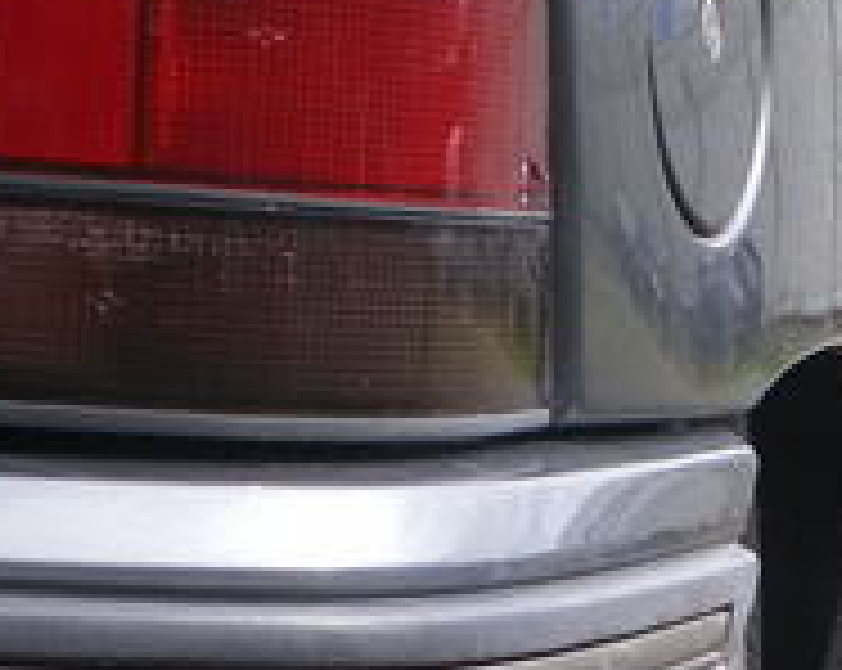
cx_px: 657
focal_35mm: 159
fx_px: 3956
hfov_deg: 12.1
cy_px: 598
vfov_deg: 9.7
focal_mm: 6.3
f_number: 4.6
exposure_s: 1/125
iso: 64
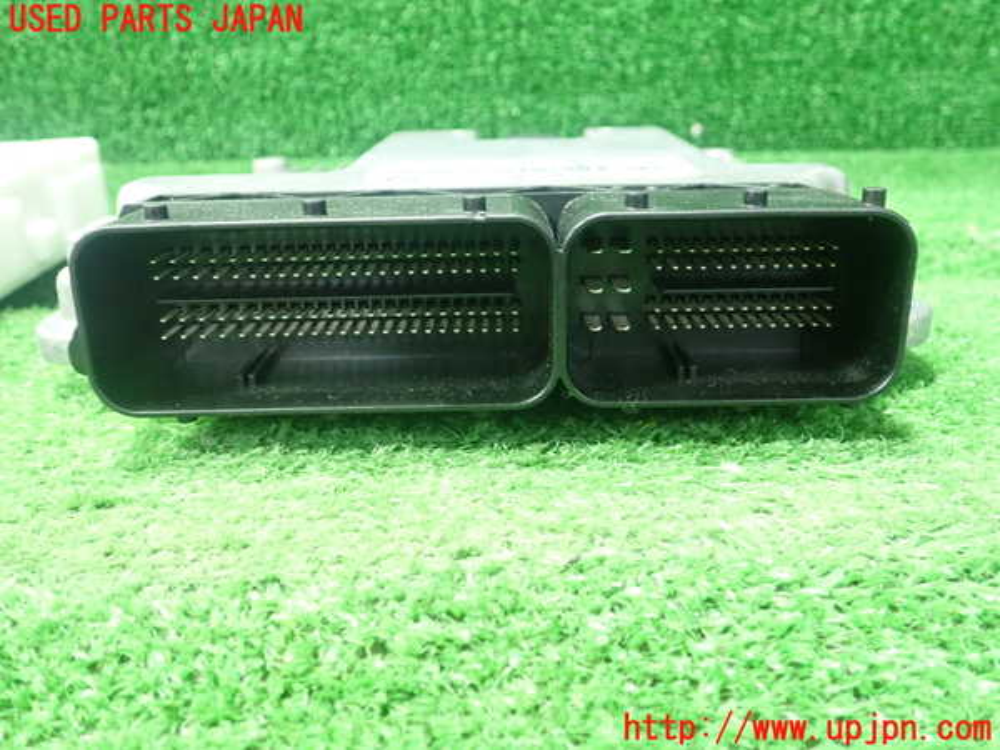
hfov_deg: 60.0
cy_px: 375
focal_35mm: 30
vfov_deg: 46.8
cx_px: 500
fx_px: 867
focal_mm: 5.5
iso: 800
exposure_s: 1/50
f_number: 2.3
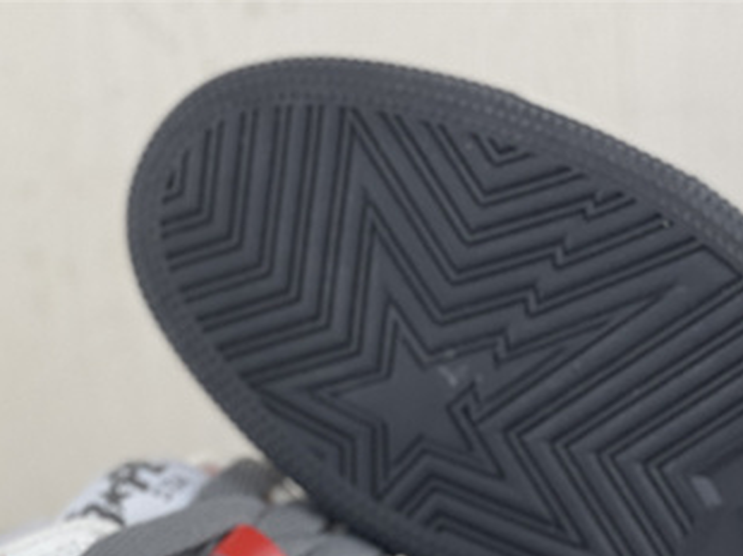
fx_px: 3281
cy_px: 663
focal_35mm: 153
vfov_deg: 9.6
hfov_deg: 12.9
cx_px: 515
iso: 160
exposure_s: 1/100
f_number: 2.2
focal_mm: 7.5
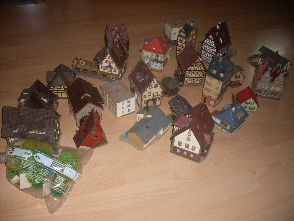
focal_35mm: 38
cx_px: 147
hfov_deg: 49.0
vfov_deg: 37.7
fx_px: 323
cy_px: 110
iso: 100
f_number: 2.8
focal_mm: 6.3
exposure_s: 1/45
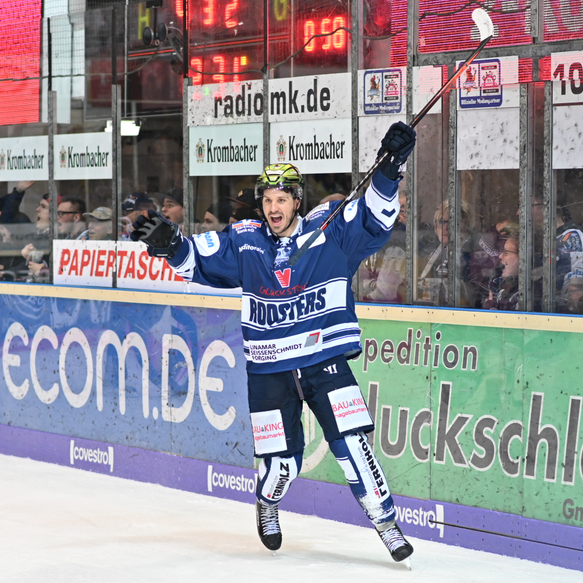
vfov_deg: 16.0
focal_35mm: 109
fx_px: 2077
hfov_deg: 16.0
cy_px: 290
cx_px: 312
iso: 2000
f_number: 2.8
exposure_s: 1/1000
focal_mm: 85
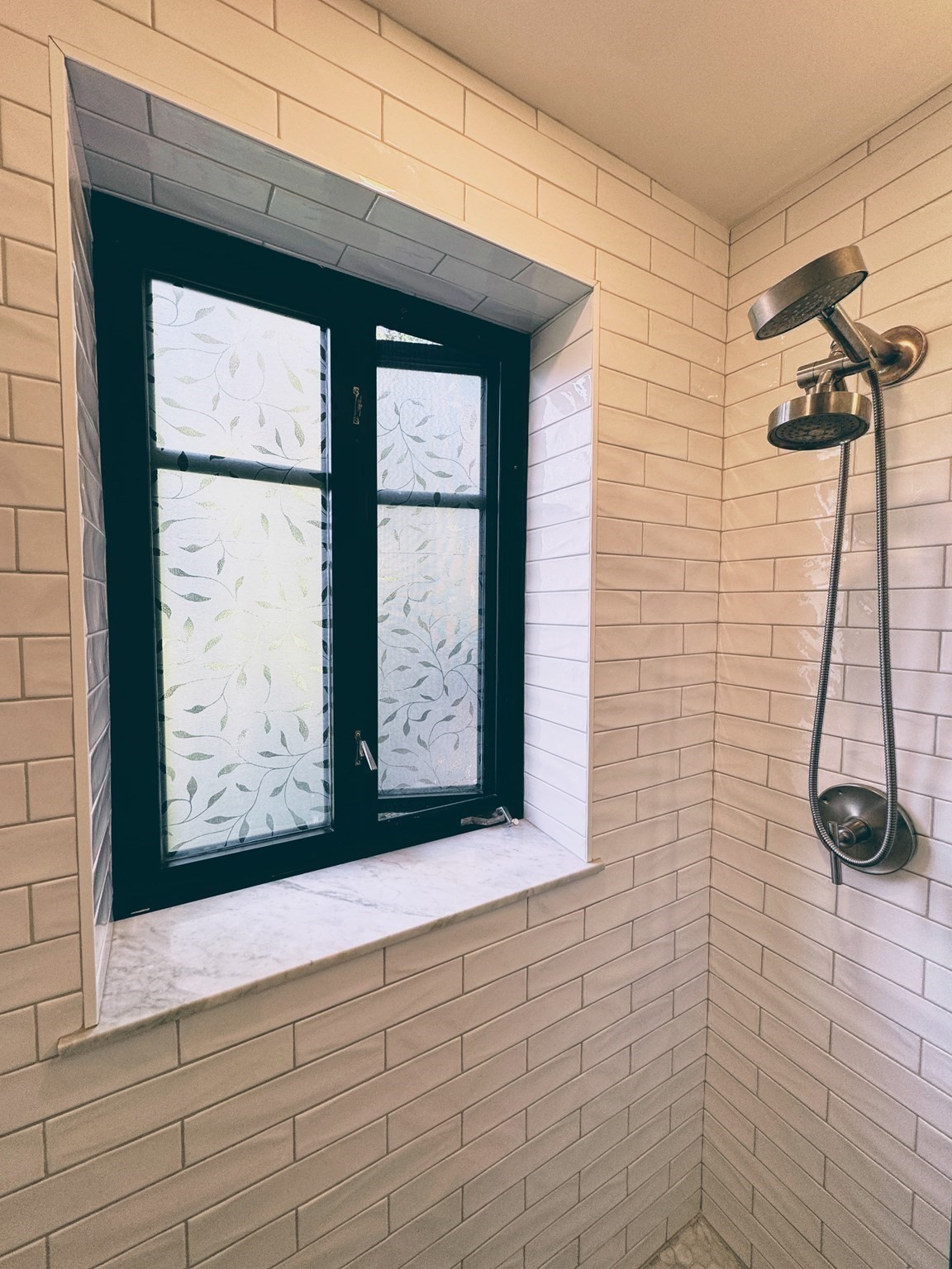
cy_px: 634
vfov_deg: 102.1
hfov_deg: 85.7
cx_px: 476
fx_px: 513
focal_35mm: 14
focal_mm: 2.22
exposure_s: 1/120
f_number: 2.2
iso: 80
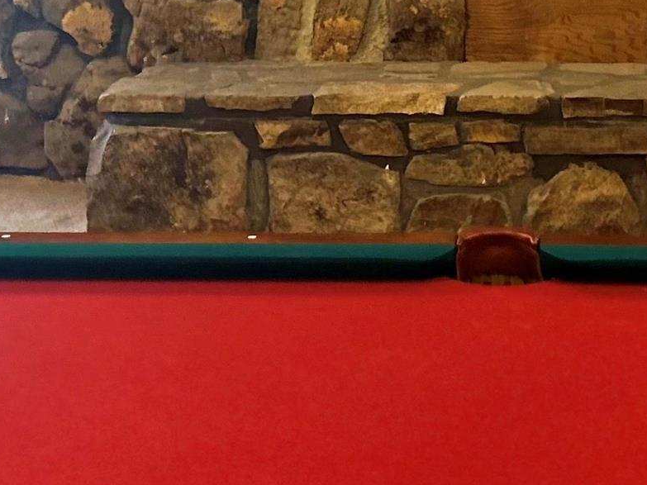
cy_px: 3
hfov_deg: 19.1
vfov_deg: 14.3
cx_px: 493
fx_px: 1906
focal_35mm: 102
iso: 250
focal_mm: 5.7
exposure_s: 1/60
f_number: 1.5
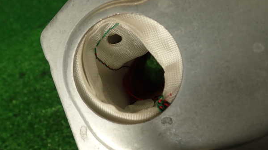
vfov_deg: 33.7
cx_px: 134
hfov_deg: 56.6
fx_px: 249
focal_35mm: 35
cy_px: 77
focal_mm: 5.79
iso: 100
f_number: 3.2
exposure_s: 1/100
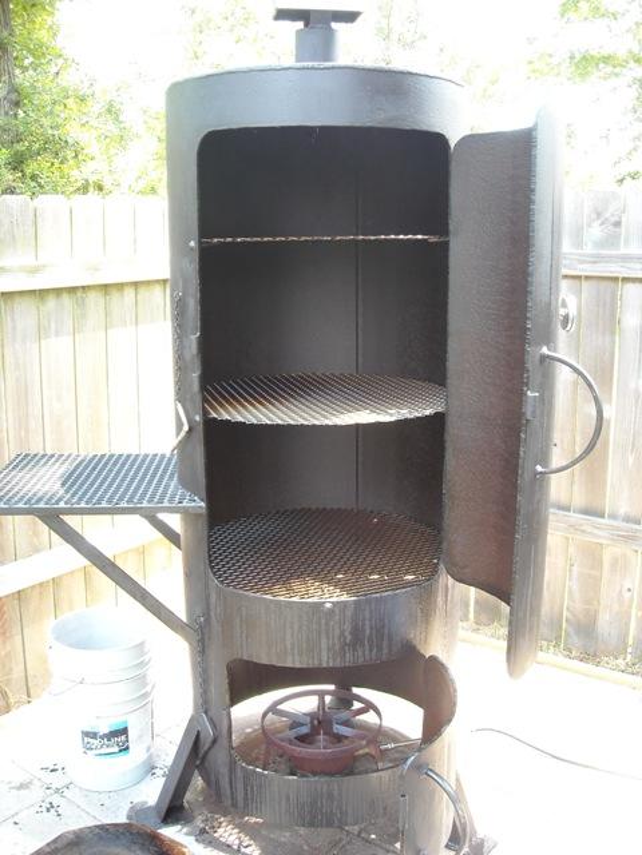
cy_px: 428
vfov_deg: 52.6
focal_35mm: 35
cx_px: 321
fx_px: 865
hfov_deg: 40.7
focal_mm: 5.7
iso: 113
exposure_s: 1/57
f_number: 2.8
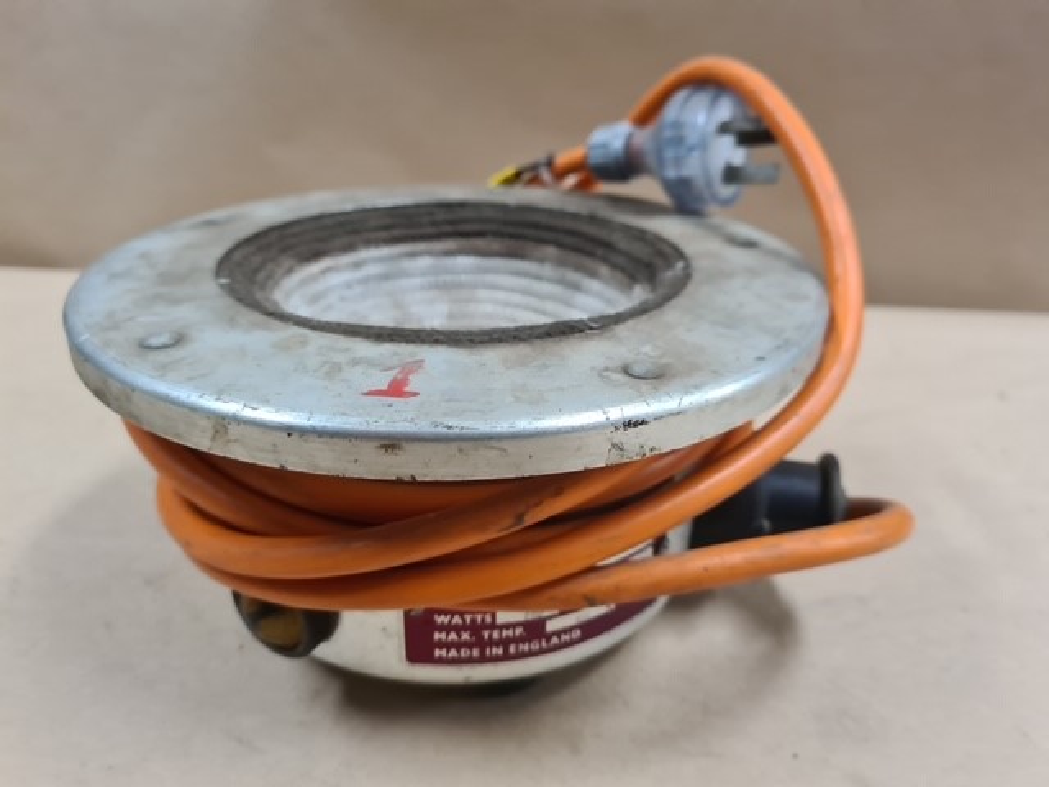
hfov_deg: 67.3
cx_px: 524
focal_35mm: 26
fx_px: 788
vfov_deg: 53.1
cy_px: 394
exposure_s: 1/50
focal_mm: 5.4
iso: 500
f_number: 1.8
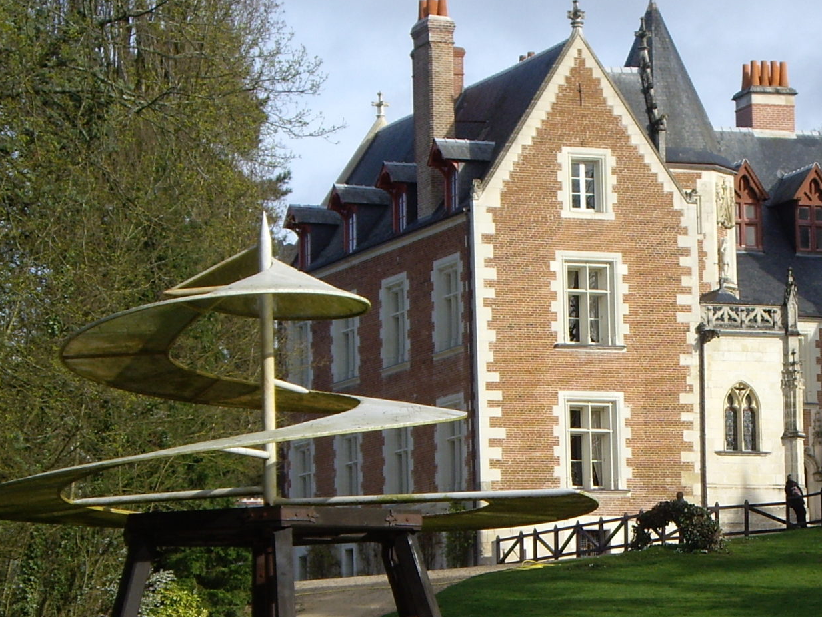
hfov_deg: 12.0
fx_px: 3895
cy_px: 524
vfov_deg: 9.0
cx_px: 617
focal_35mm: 164
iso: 50
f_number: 4.1
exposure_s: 1/250
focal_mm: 12.8
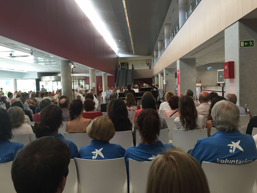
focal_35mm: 29
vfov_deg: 48.2
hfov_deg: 61.7
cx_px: 128
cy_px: 96
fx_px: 215
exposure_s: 1/33
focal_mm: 4.15
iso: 32
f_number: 2.2
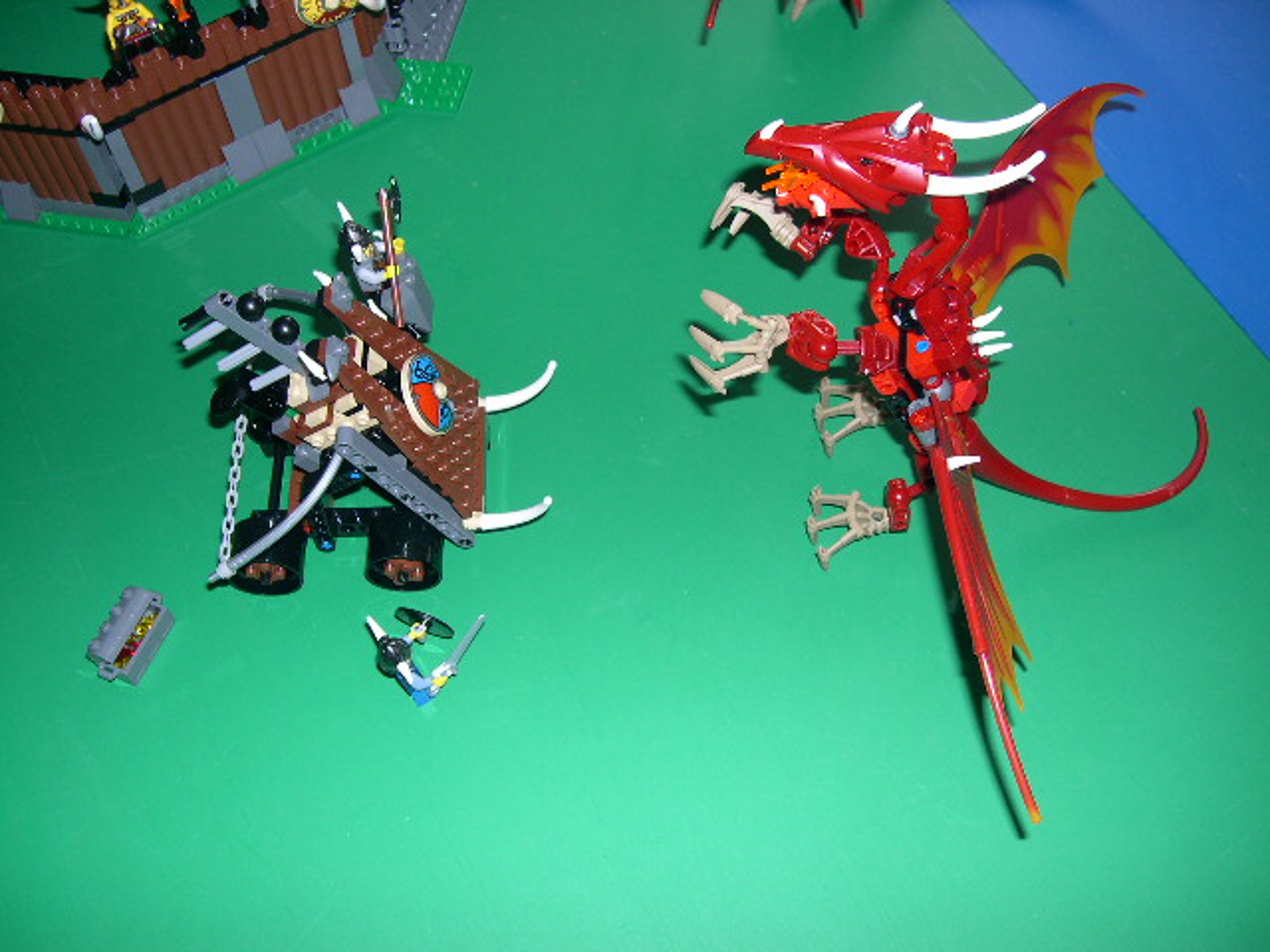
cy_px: 476
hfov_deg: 49.0
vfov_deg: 37.7
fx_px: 1394
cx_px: 635
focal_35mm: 38
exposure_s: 1/60
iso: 100
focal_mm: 8
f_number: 2.8
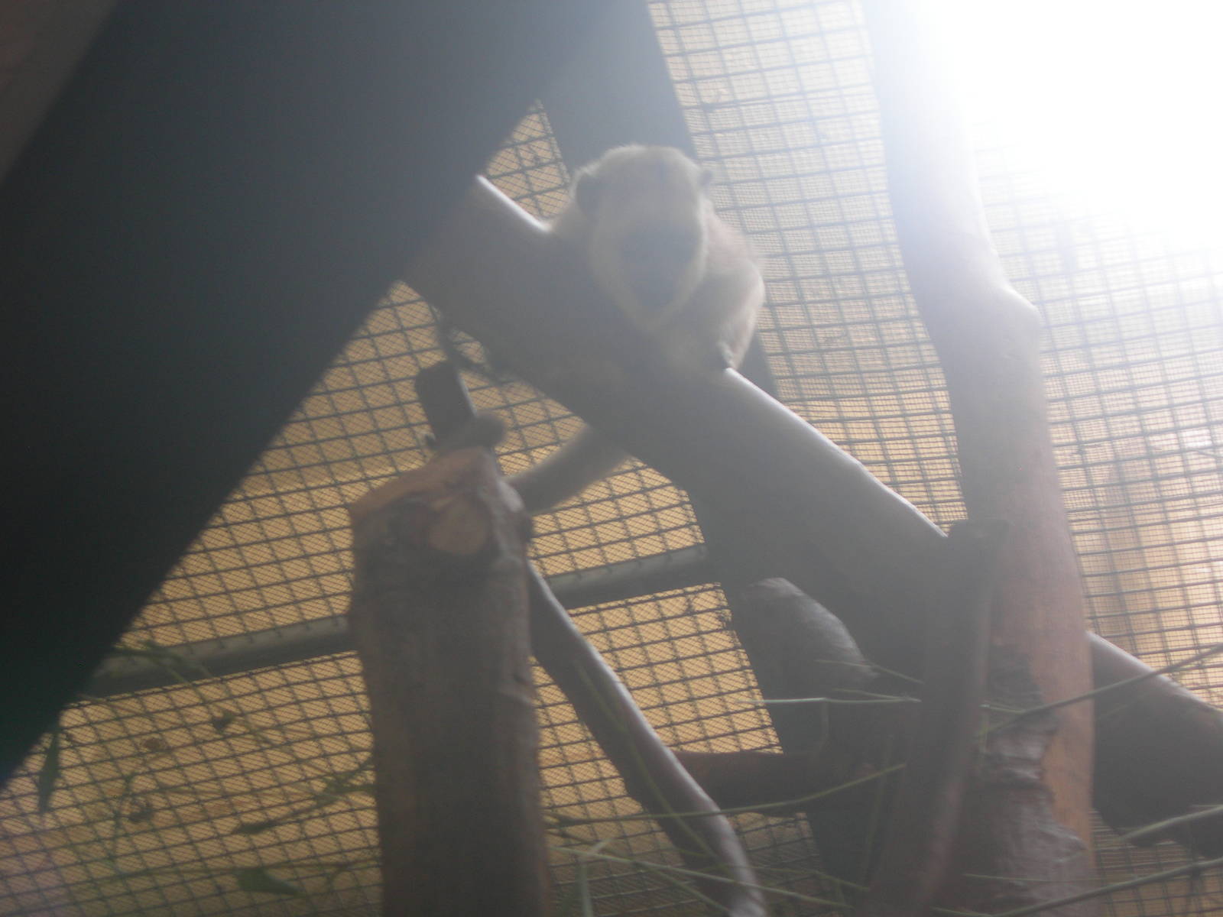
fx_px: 4028
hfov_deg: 17.3
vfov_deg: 13.0
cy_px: 458
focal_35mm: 114
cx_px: 612
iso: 50
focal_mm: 23.4
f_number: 4.9
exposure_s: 1/12.1
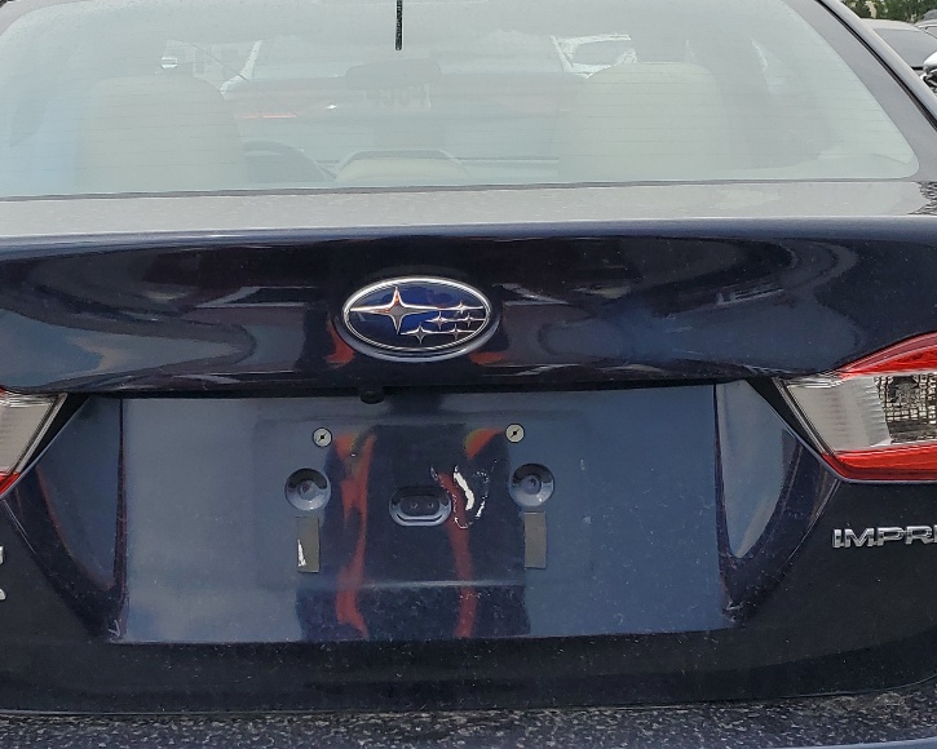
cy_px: 500
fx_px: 1553
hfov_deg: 33.6
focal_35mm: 56
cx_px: 424
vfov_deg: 27.0
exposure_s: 1/2000
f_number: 1.5
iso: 50
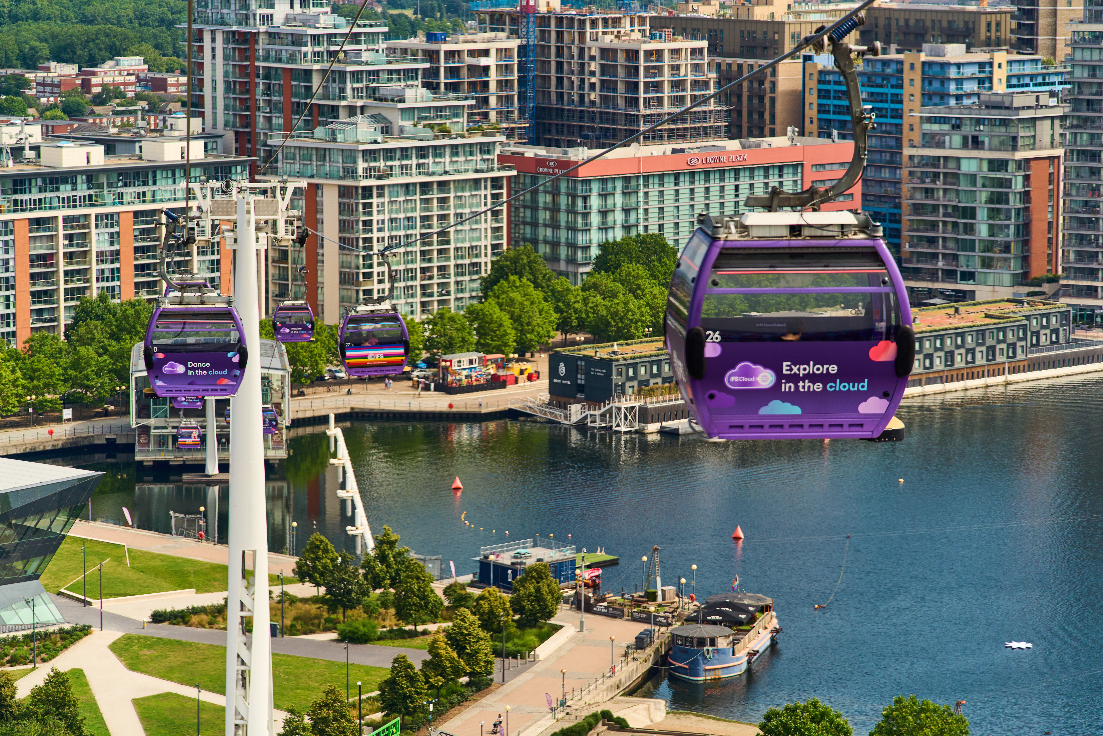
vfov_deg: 12.0
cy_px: 368
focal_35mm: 114
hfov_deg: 17.9
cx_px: 552
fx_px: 3493
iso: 400
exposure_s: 1/2500
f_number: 4
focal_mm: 114
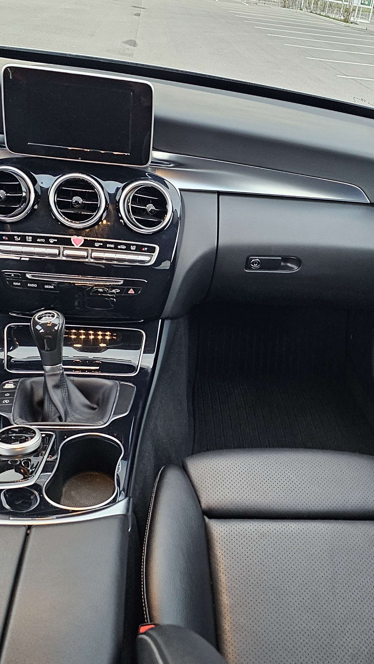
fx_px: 617
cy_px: 342
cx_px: 245
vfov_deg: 56.6
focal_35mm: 35
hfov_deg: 33.5
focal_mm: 6.3
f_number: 1.7
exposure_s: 1/142
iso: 640
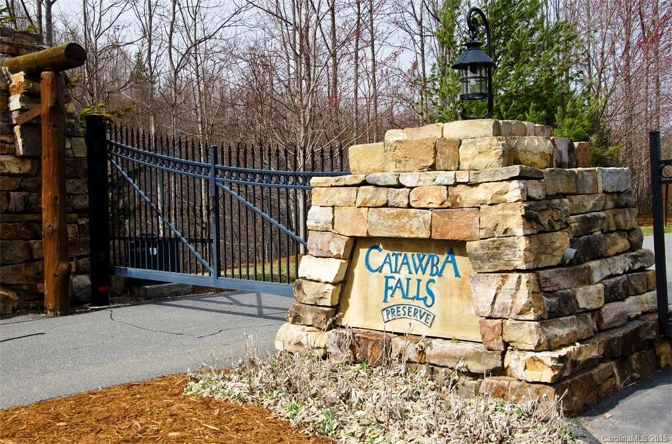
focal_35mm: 42
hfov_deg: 46.5
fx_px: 782
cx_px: 336
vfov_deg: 31.7
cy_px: 222
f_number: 10
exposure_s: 1/200
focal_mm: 28
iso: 400
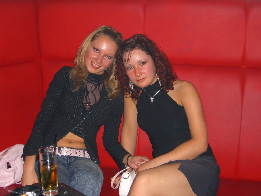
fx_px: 430
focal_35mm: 57
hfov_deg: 33.8
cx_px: 130
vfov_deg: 25.7
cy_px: 98
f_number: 3.6
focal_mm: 11.8
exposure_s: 1/60
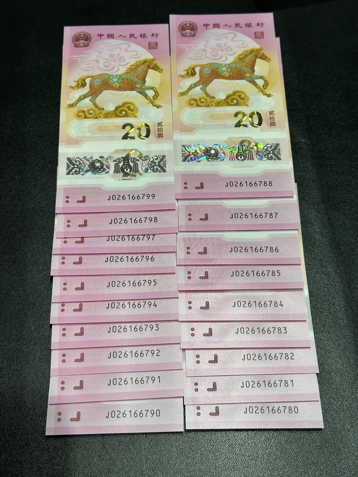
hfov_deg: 30.3
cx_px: 179
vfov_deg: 39.7
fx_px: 662
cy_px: 238
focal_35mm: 48
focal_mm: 6.86
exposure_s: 1/50
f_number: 1.78
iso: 64
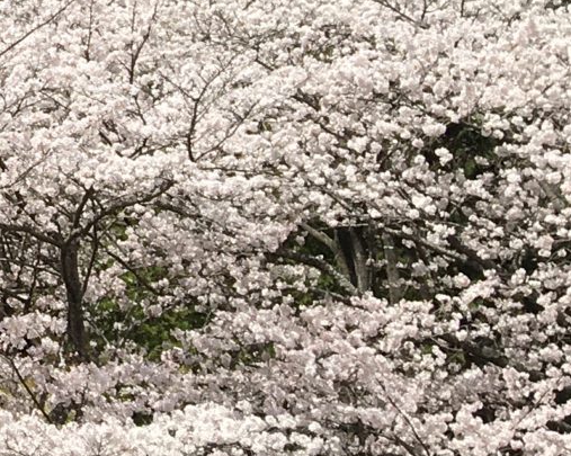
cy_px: -346
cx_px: -722
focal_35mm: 143
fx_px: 2415
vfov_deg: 10.2
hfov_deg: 11.5
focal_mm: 4.15
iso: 25
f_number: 2.2
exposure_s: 1/1789
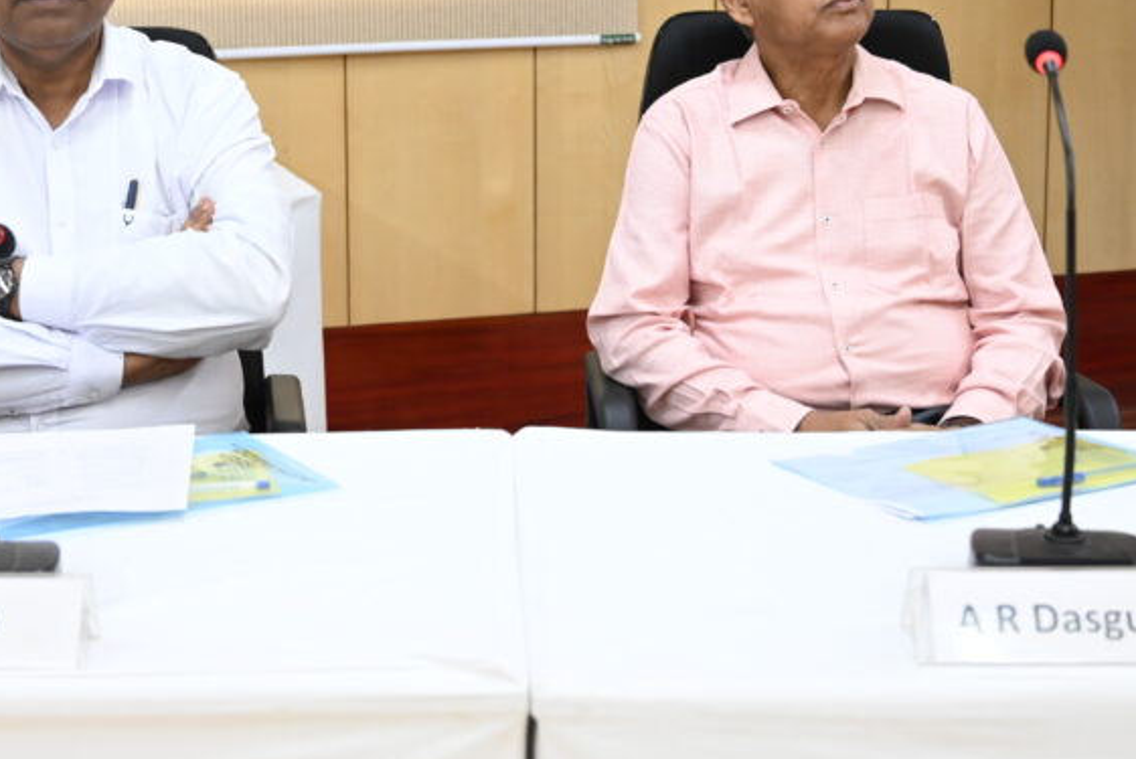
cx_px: 411
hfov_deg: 30.8
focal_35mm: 65
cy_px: 153
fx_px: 2053
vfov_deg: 20.7
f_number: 4
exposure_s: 1/160
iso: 3200
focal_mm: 38
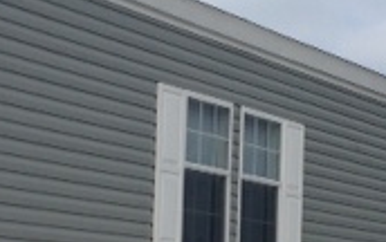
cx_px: 227
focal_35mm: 138
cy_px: 235
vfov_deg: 9.5
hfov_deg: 15.1
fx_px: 1454
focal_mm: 4.28
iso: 50
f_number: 2.4
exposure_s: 1/2304
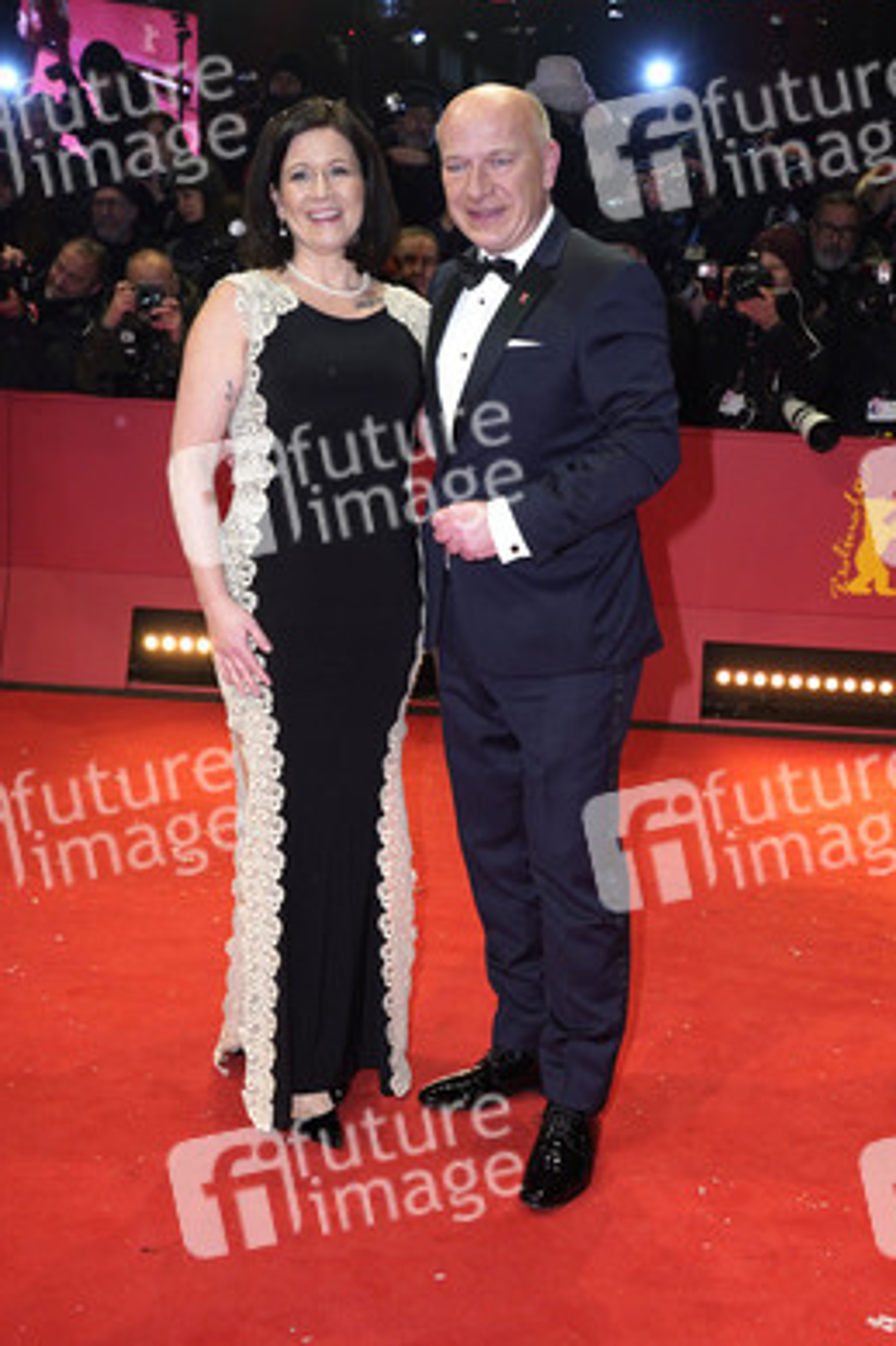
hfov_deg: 35.9
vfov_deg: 51.9
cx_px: 446
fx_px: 1382
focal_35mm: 37
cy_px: 657
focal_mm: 36
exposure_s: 1/160
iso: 640
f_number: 5.6
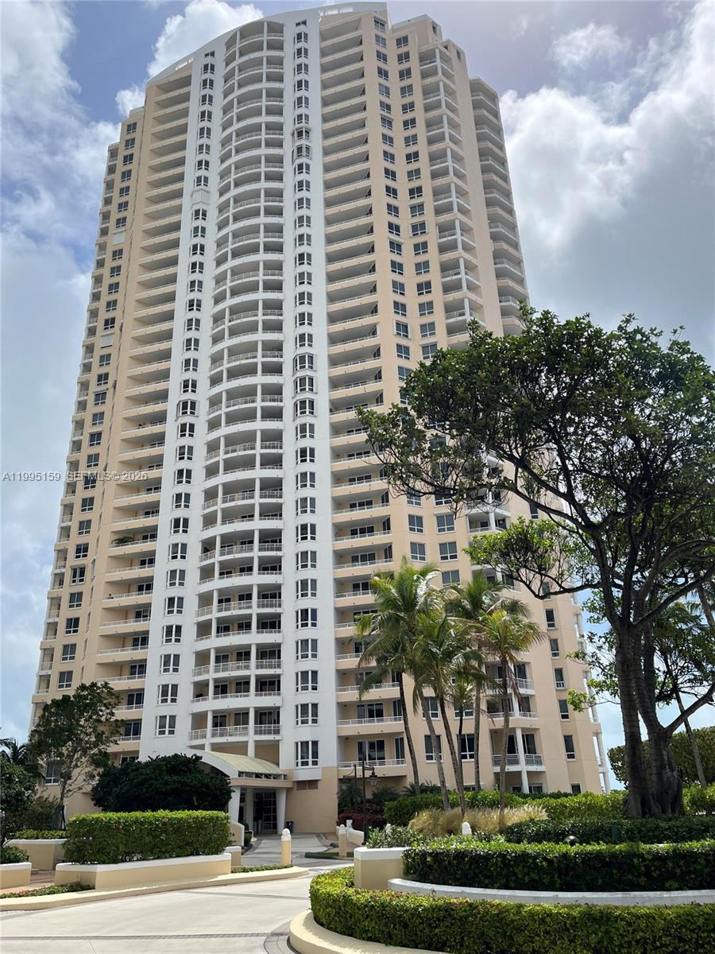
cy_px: 477
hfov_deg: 53.1
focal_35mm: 26
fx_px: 716
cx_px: 358
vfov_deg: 67.3
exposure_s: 1/5848
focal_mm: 5.1
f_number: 1.6
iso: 50
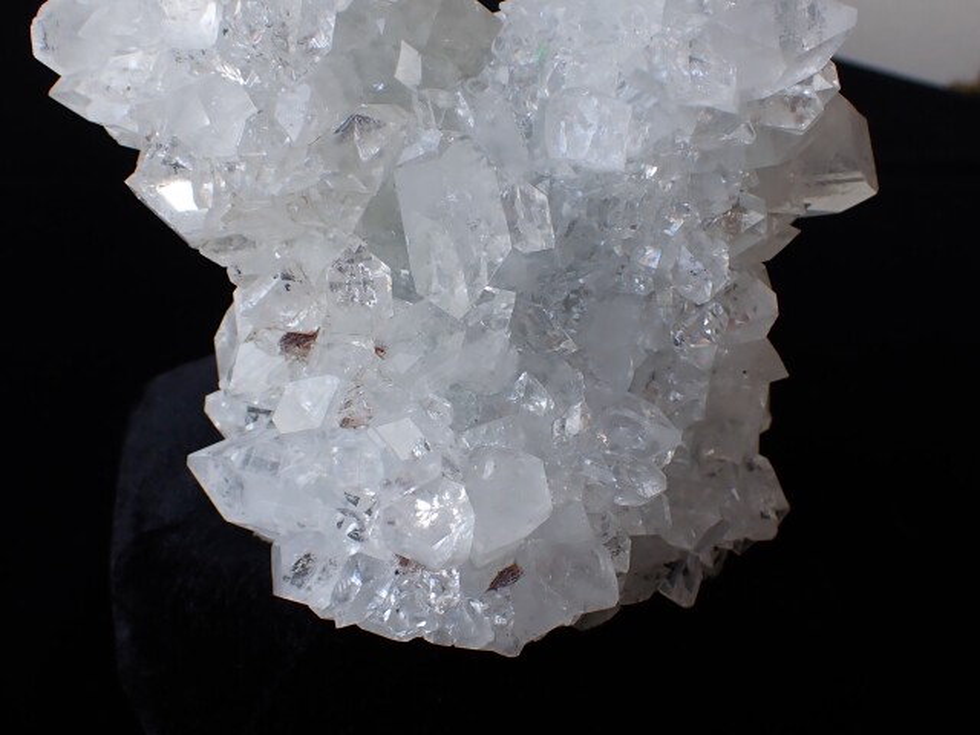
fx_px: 849
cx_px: 490
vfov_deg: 46.8
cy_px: 368
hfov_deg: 60.0
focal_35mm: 30
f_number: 3.2
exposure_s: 1/200
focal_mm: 5.4
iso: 100
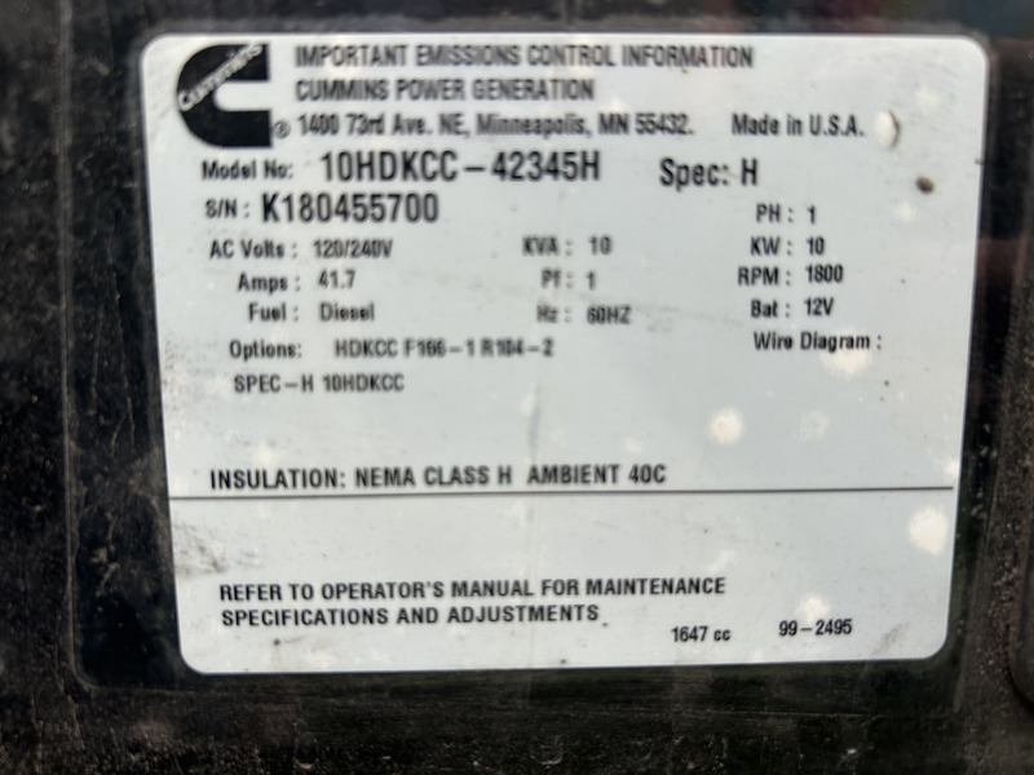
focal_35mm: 26
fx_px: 777
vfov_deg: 53.1
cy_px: 388
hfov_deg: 67.3
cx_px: 517
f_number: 1.5
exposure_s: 1/421
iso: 50
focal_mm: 5.7
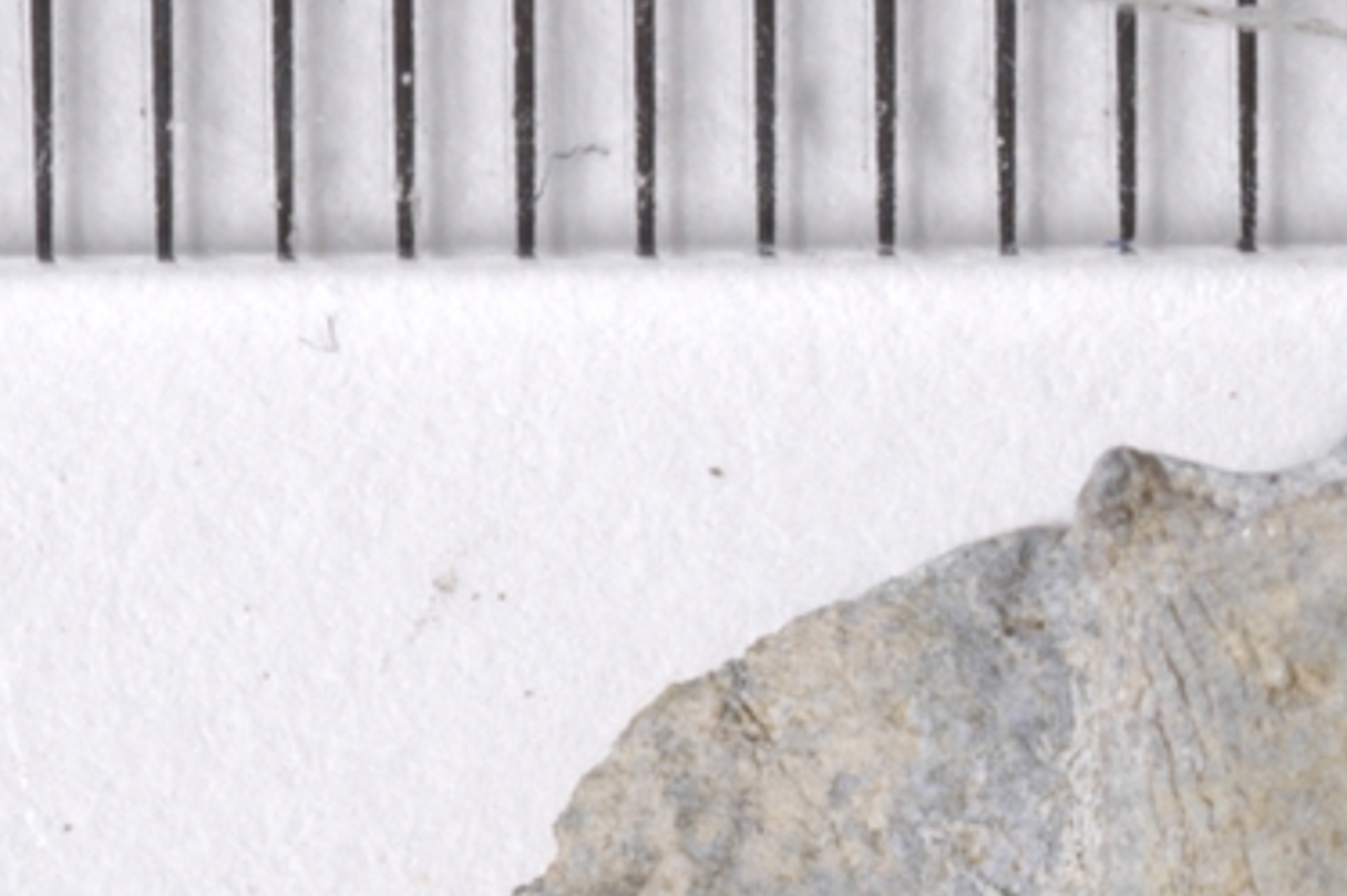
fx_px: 9896
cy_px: 1299
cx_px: 1794
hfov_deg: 7.7
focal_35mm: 265
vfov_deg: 5.2
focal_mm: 55
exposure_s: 1/100
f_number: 25
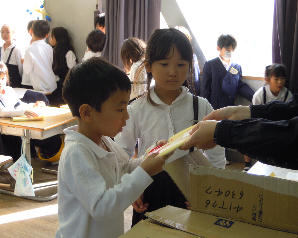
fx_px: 503
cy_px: 118
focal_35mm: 57
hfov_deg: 33.0
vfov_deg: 26.7
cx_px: 145
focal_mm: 9.6
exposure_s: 1/50
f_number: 3.7
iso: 140
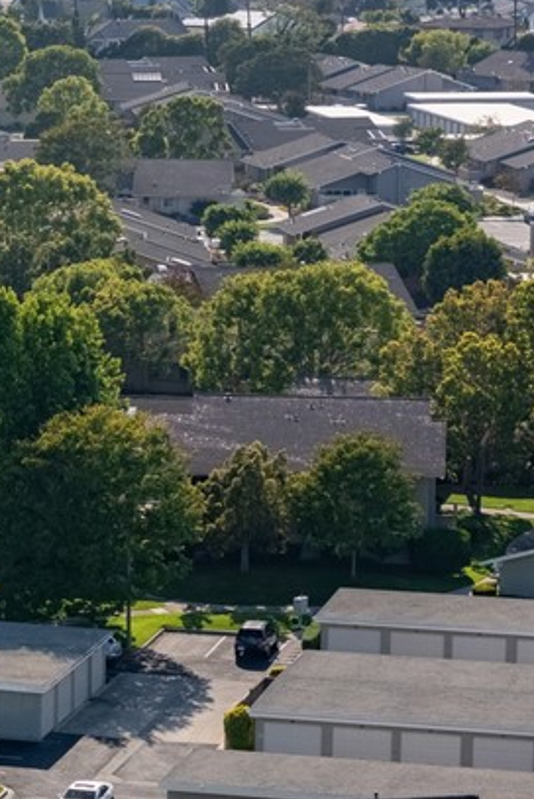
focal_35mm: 183
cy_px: 536
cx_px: -310
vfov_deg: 11.2
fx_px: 4065
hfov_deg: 7.4
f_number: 2.8
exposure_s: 1/1500
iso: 200
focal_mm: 19.35
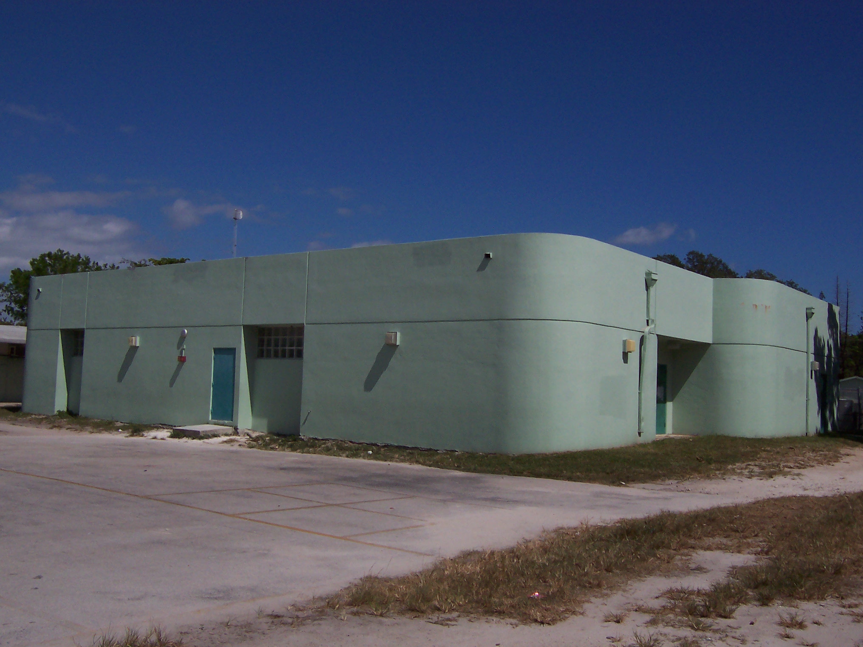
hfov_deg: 51.4
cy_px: 324
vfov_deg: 39.7
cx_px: 432
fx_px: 898
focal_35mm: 36
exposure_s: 1/2000
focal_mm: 5.6
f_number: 5.6
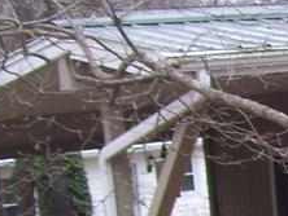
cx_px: 459
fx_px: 1383
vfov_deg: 8.8
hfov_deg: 11.3
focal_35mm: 166
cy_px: 319
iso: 80
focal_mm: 6
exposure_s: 1/100
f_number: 2.7
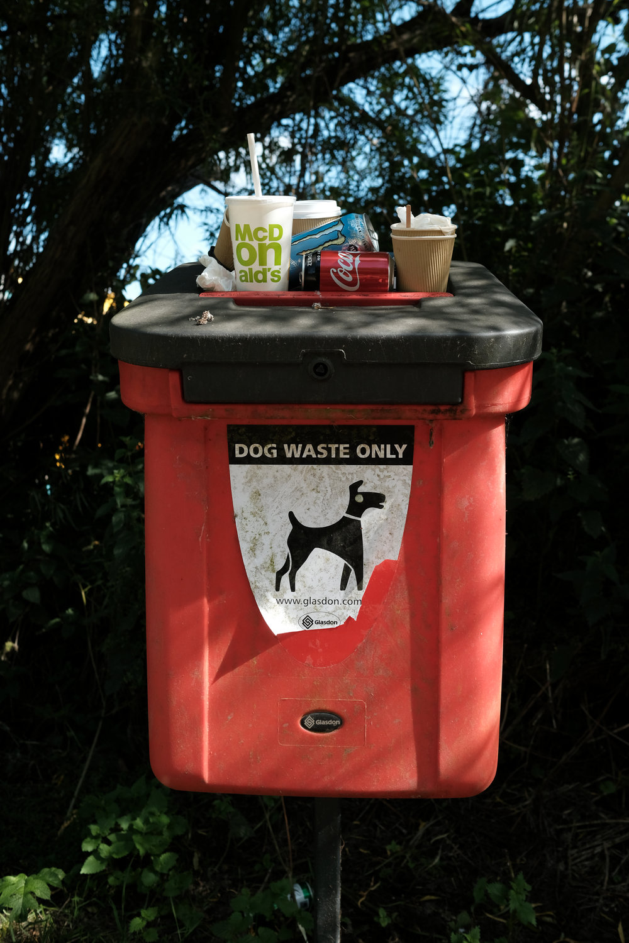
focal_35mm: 35
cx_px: 314
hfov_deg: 37.9
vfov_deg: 54.4
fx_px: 917
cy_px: 472
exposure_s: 1/350
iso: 200
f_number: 4
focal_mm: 23
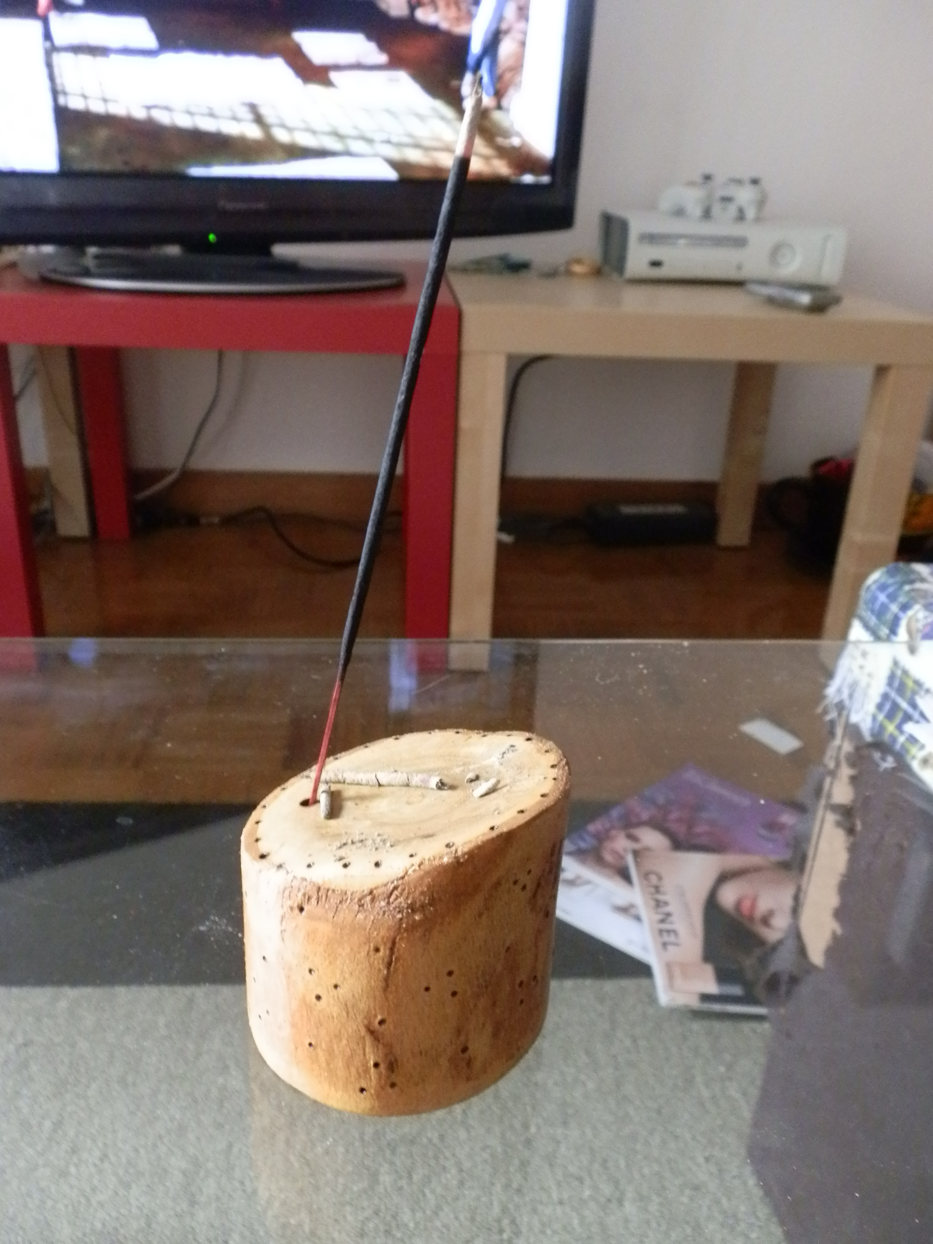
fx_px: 1006
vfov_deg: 63.4
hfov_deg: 49.7
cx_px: 466
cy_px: 622
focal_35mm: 28
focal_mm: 5
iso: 400
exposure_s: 1/20
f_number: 3.1
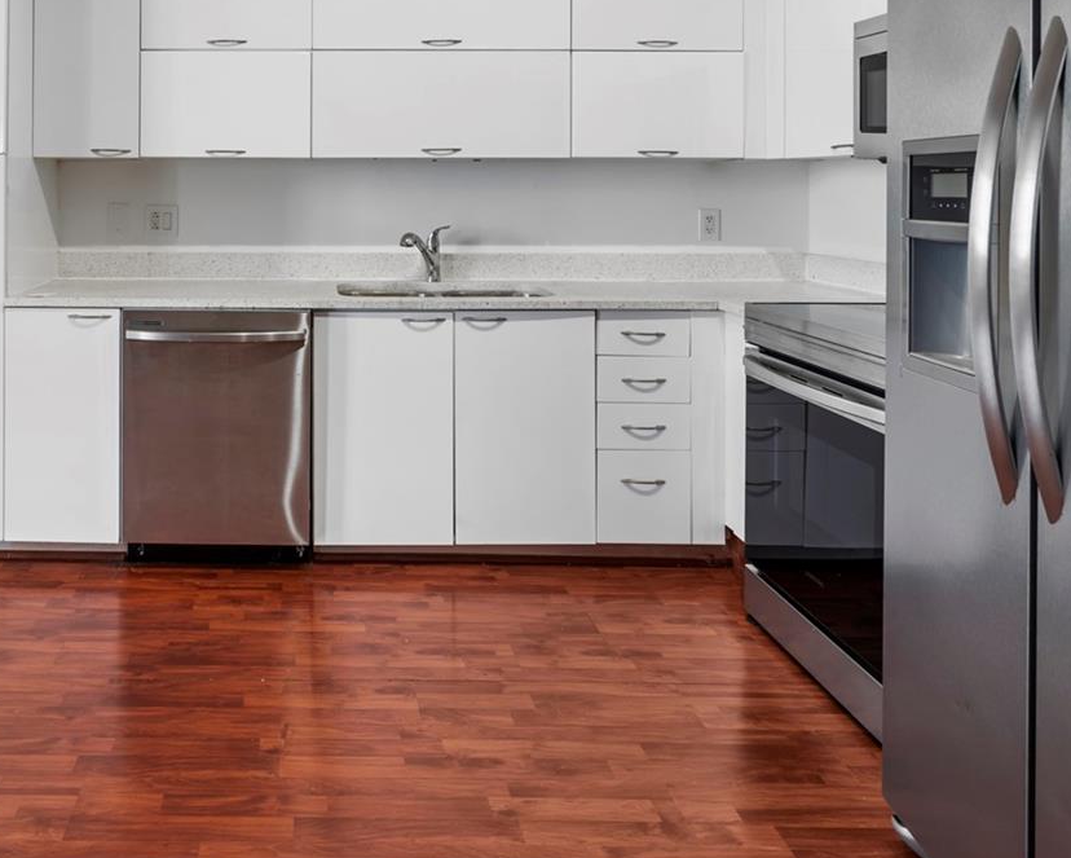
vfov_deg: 47.8
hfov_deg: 57.9
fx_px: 920
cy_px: 195
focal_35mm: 29
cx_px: 292
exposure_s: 1/1.25
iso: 250
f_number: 9
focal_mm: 16
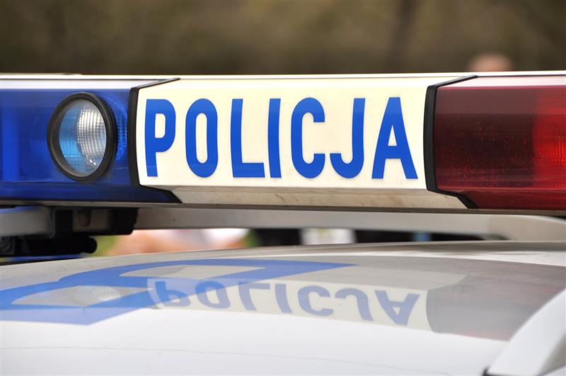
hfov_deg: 6.9
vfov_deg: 4.6
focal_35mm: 300
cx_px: 283
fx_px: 4710
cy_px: 188
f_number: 7.1
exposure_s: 1/400
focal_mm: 200
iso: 160
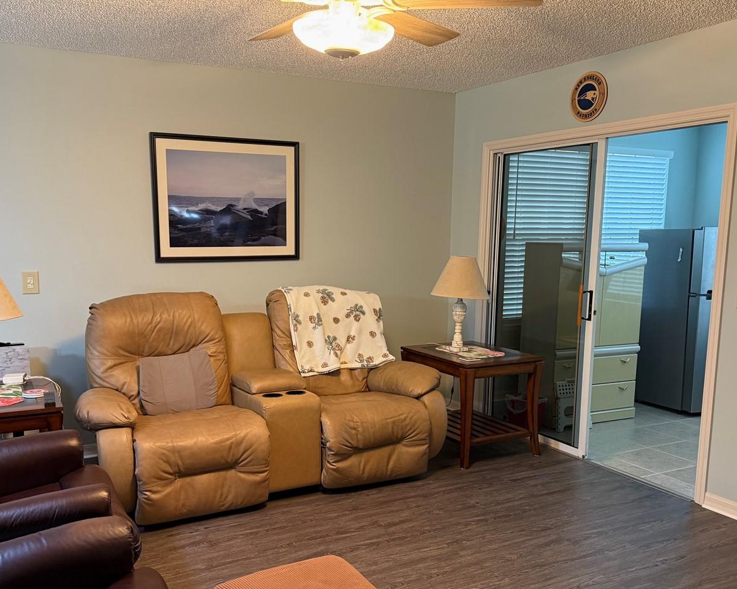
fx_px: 698
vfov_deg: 45.7
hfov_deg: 55.6
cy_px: 325
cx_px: 340
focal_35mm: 32
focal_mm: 6.76
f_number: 1.78
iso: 400
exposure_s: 1/60
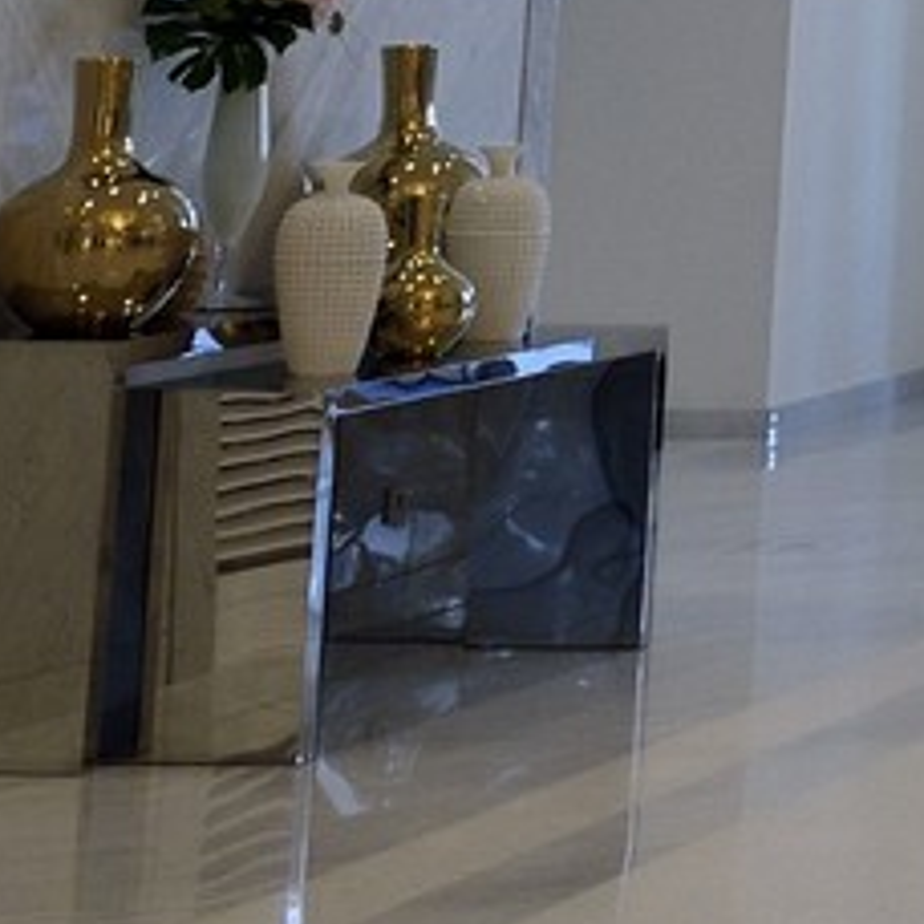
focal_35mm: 143
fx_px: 4319
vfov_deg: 11.3
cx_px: 2853
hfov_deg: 9.4
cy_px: -758
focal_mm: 24
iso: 640
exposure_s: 1/100
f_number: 6.3
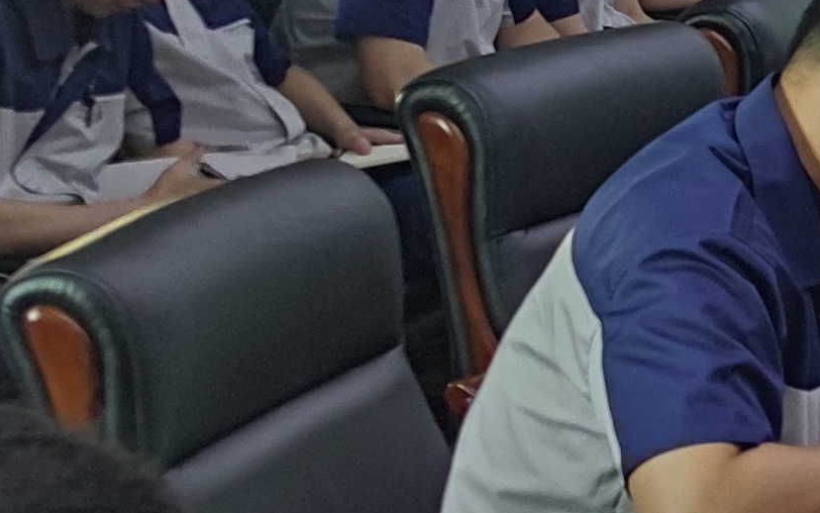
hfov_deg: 11.5
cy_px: -449
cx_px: 1840
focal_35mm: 157
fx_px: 3510
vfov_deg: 8.0
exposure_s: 1/100
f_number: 1.6
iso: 399
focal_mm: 5.58
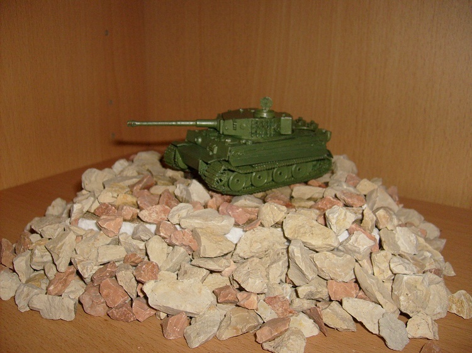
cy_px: 176
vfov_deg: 40.7
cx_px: 236
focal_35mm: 35
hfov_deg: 52.6
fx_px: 477
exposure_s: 1/45
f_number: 2.8
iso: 100
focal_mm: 5.8
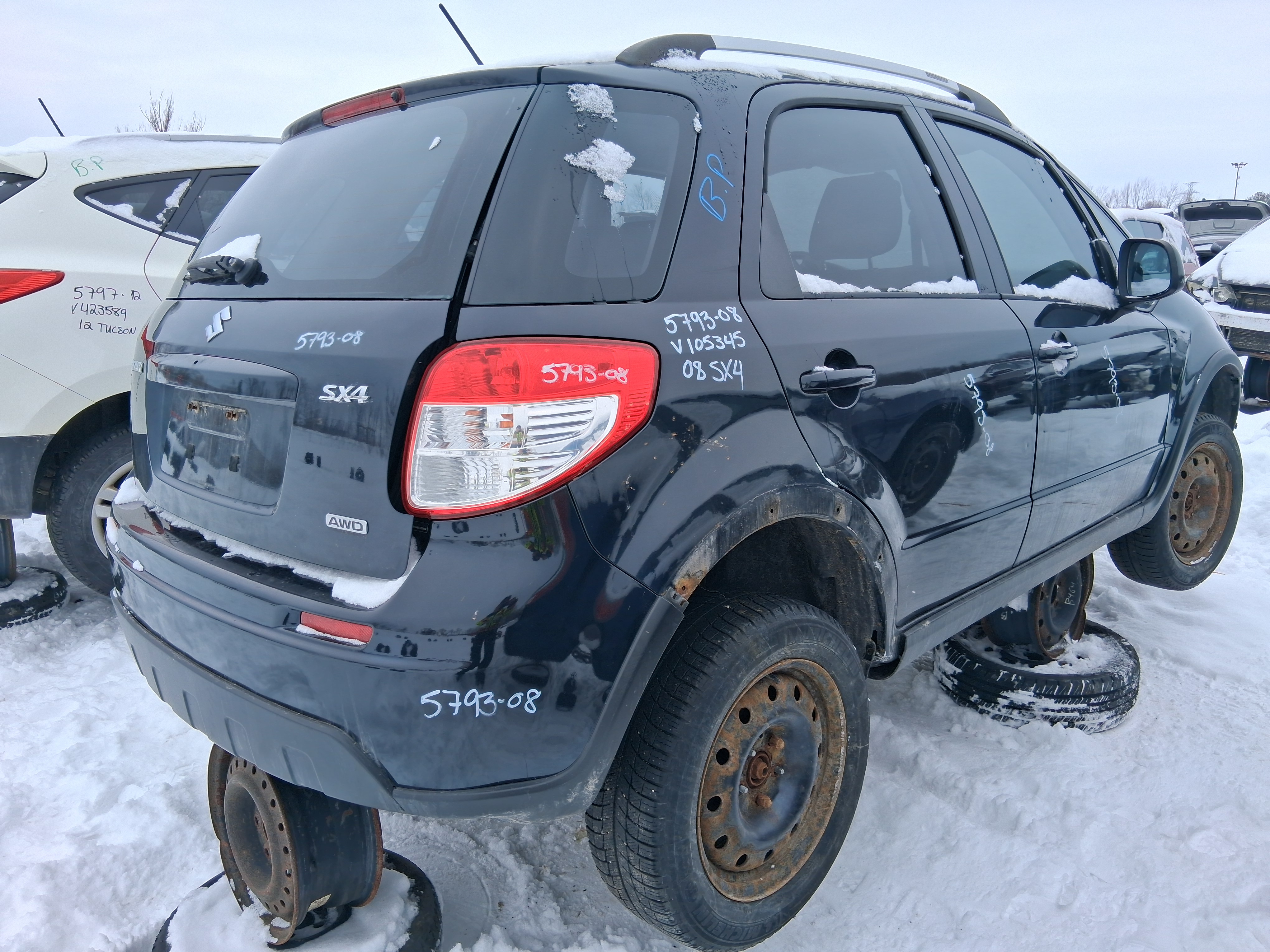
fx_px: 954
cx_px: 635
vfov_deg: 53.1
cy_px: 476
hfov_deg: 67.3
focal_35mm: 26
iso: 25
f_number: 1.8
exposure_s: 1/350
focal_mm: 3.98
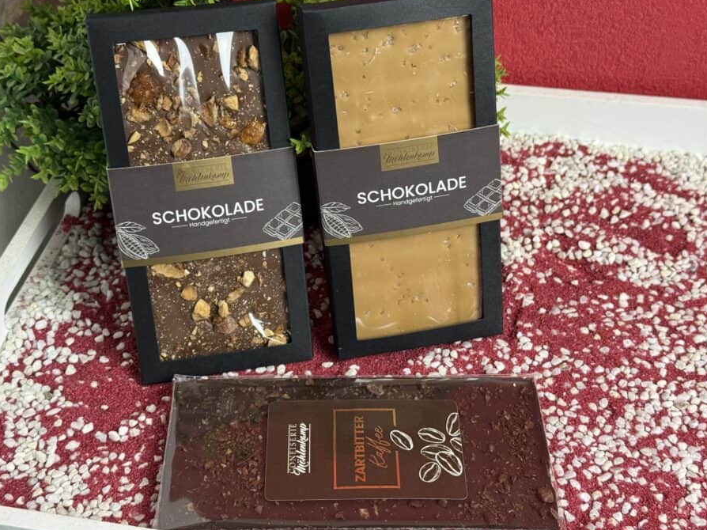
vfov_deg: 26.5
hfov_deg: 34.9
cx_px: 337
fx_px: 1123
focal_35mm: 55
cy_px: 235
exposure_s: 1/50
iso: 125
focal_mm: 6.76
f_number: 1.78
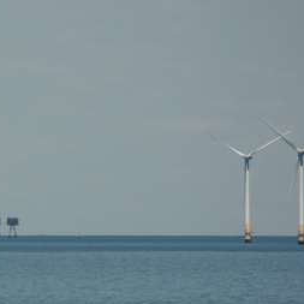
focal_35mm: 1407
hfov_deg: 1.2
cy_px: 202
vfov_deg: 1.2
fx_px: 13980
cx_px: -53
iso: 100
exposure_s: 1/1000
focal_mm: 220
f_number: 5.6
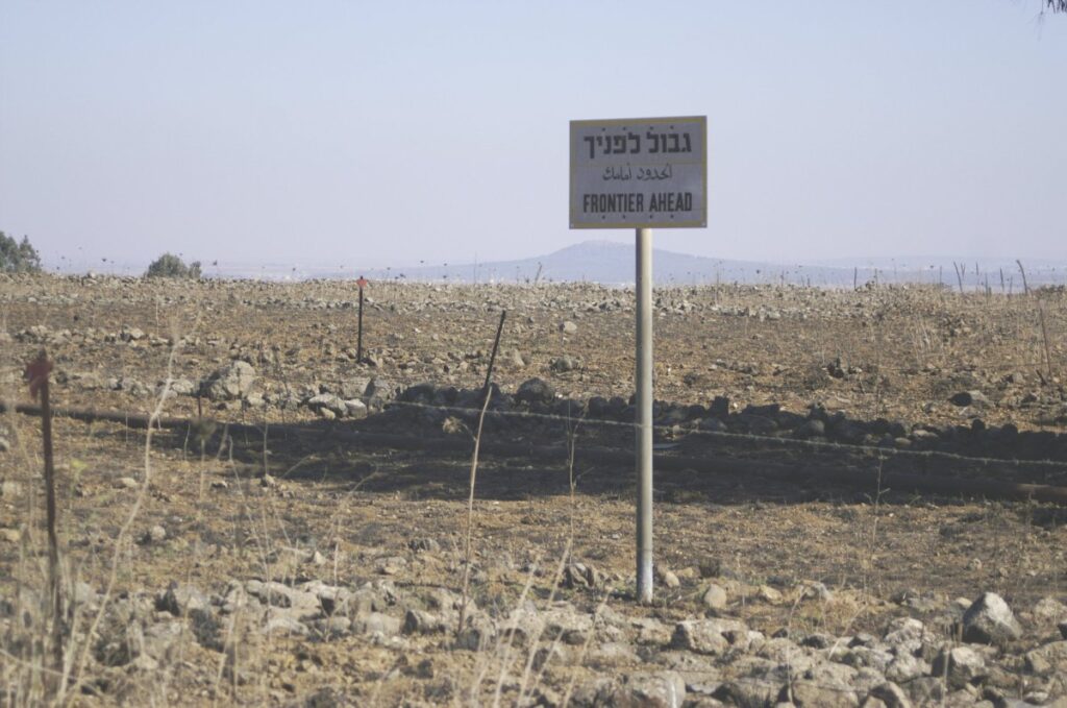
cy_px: 354
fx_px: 3107
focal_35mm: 105
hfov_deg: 19.5
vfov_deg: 13.0
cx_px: 534
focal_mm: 70
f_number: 5.6
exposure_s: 1/1000
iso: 100
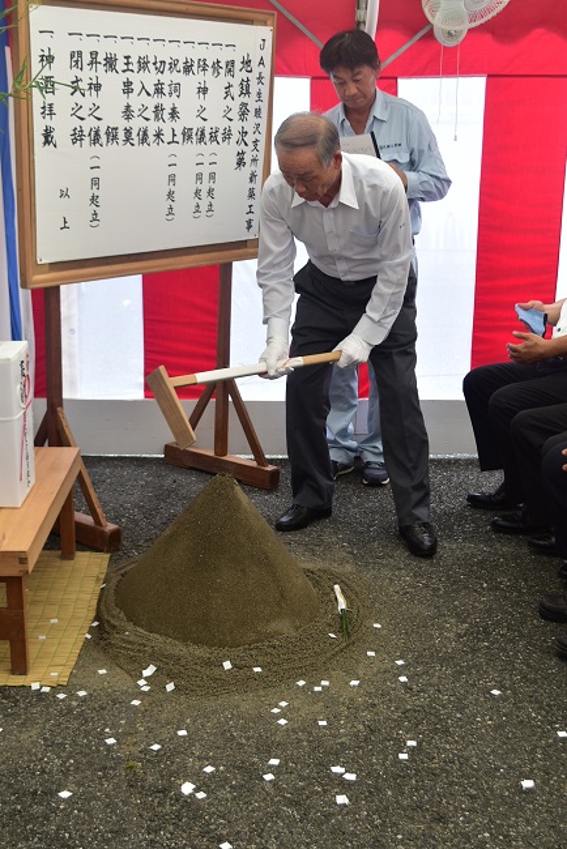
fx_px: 1203
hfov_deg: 26.5
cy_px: 424
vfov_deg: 38.9
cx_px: 284
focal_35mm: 51
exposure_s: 1/160
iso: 400
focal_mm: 34
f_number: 6.3
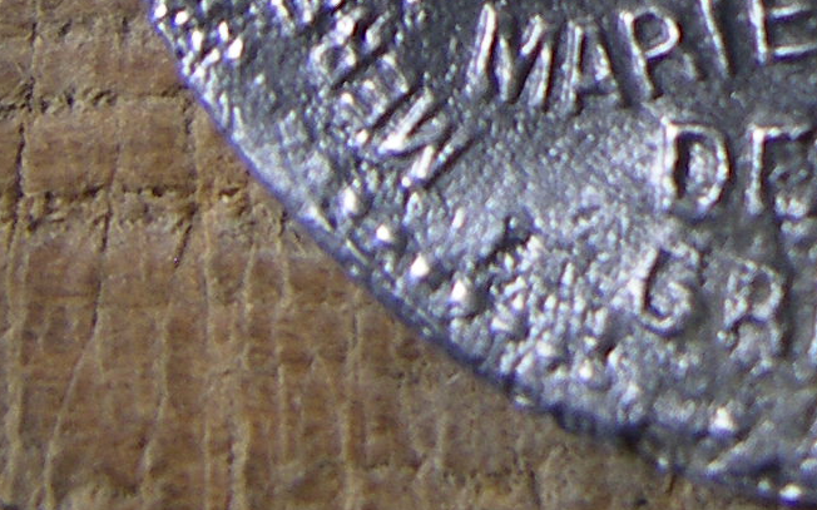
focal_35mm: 184
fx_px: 4096
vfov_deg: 6.8
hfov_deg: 11.2
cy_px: -604
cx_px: 986
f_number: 2.8
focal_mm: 7.8
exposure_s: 1/60
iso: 80
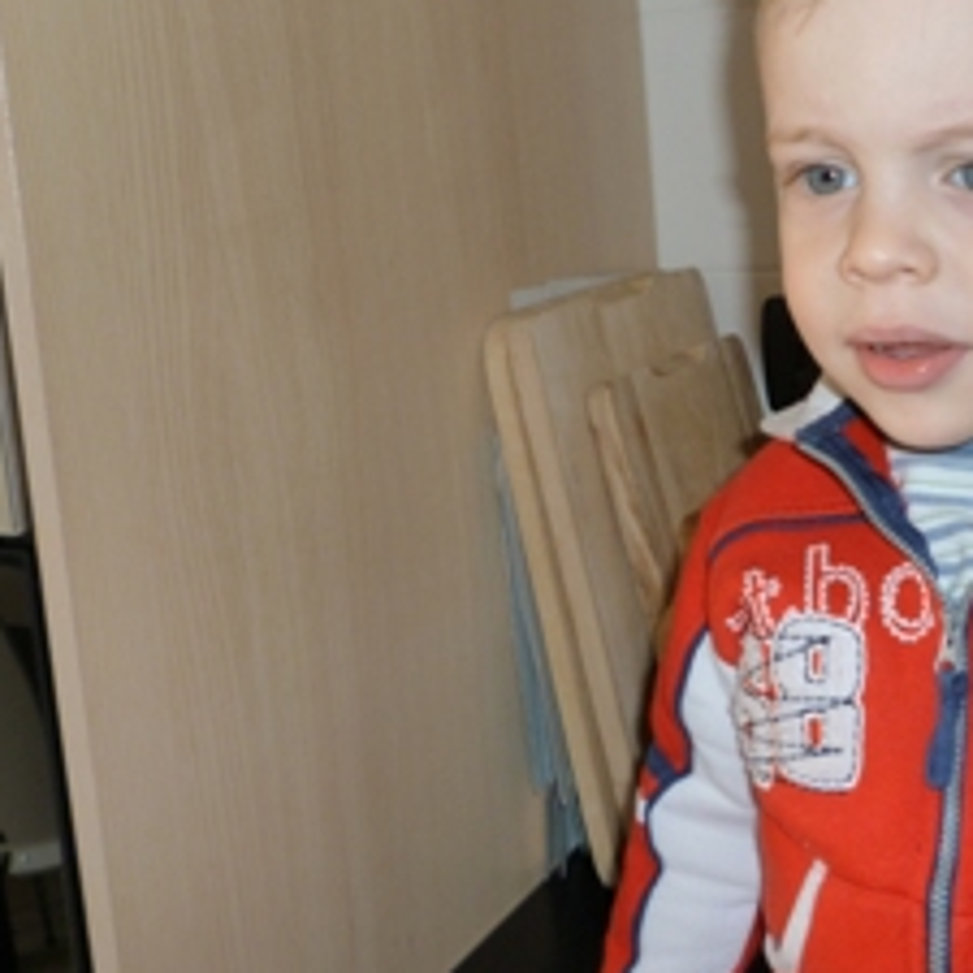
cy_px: 333
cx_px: 683
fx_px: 1622
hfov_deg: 33.0
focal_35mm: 51
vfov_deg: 33.1
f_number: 3.3
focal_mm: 5.2
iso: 125
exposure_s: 1/30
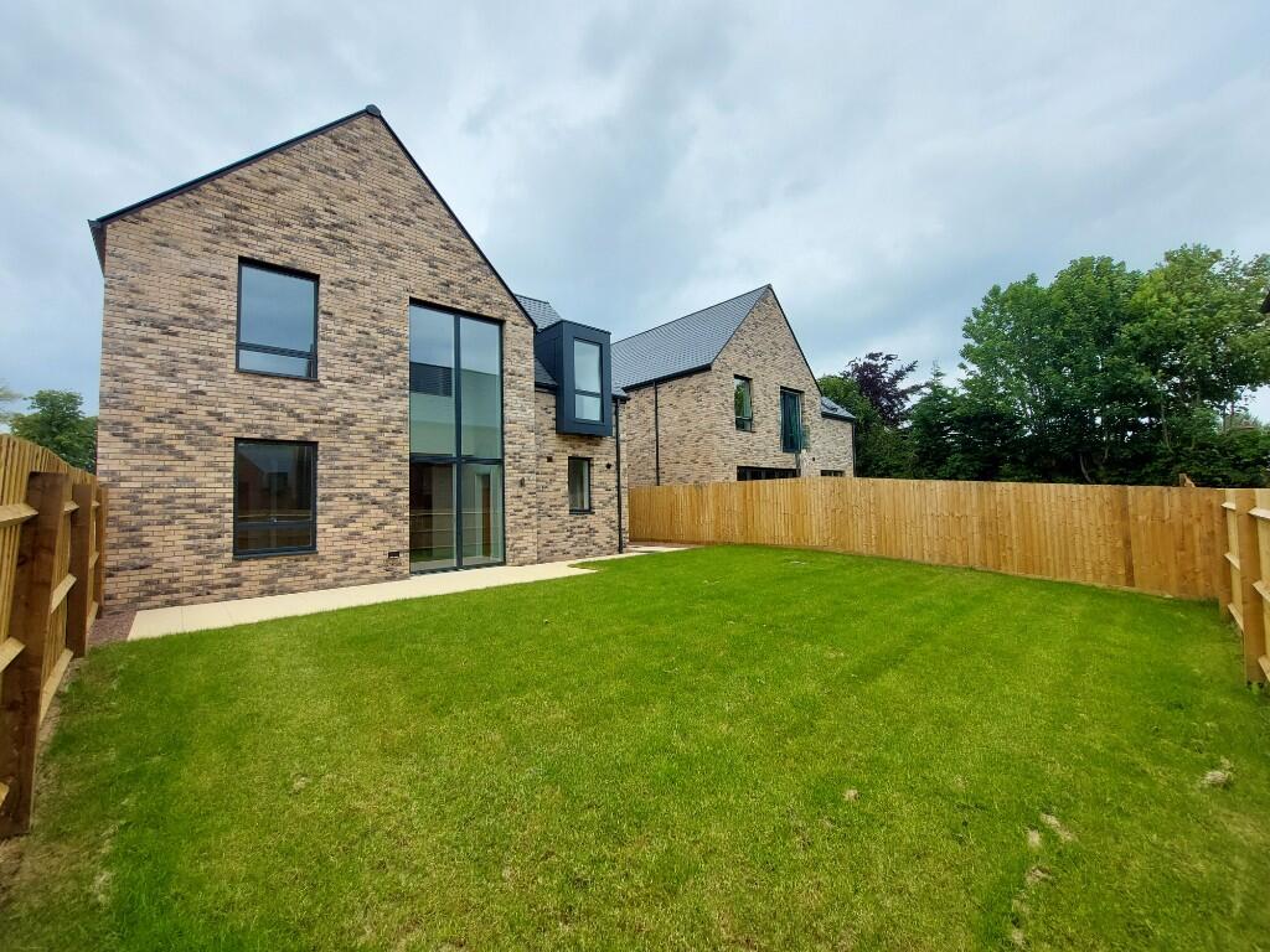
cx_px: 635
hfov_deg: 106.2
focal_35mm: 13
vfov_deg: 89.9
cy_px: 476
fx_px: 477
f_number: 2.2
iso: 50
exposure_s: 1/1236
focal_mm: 1.74
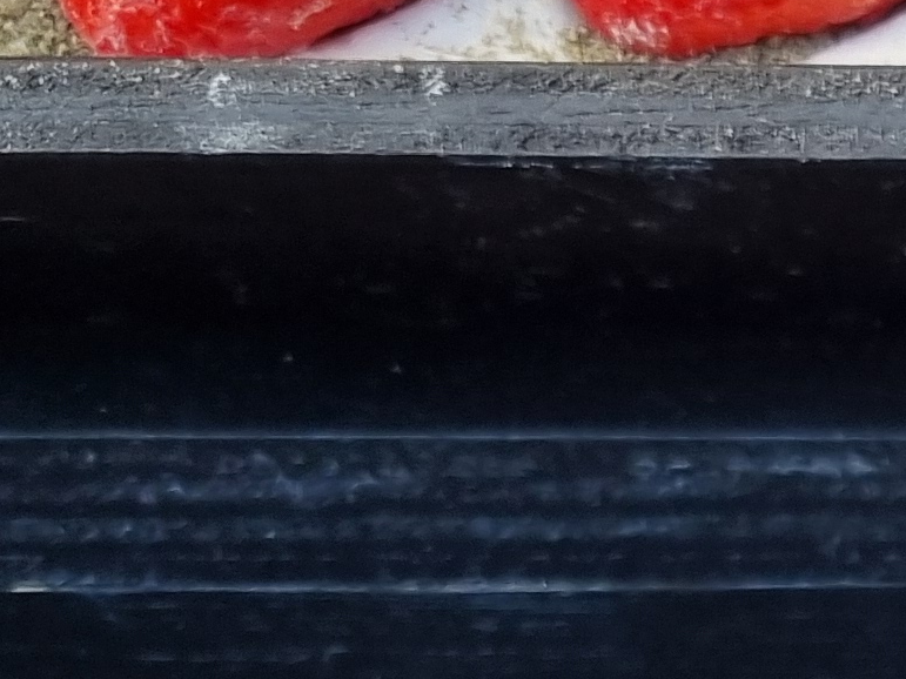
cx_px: 1953
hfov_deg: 12.4
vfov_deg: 10.0
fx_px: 3559
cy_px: 1441
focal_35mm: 136
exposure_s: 1/212
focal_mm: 5.4
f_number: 1.8
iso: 50
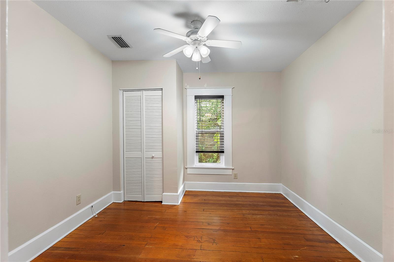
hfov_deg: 96.8
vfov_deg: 73.7
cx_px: 197
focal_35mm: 16
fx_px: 175
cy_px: 131
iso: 1600
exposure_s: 1/20
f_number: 5.6
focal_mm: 16
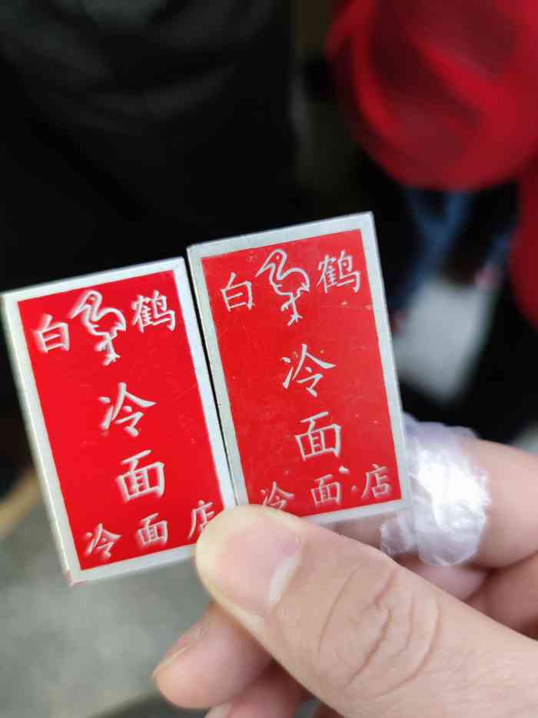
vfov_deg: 71.6
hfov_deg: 56.8
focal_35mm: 24
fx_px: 497
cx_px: 269
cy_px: 359
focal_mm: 6.72
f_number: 1.69
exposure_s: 1/50
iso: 415
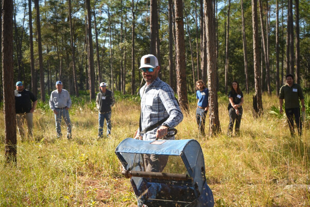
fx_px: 387
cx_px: 155
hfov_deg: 43.6
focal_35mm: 45
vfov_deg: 29.9
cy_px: 104
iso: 100
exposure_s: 1/200
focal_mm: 45
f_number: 5.6
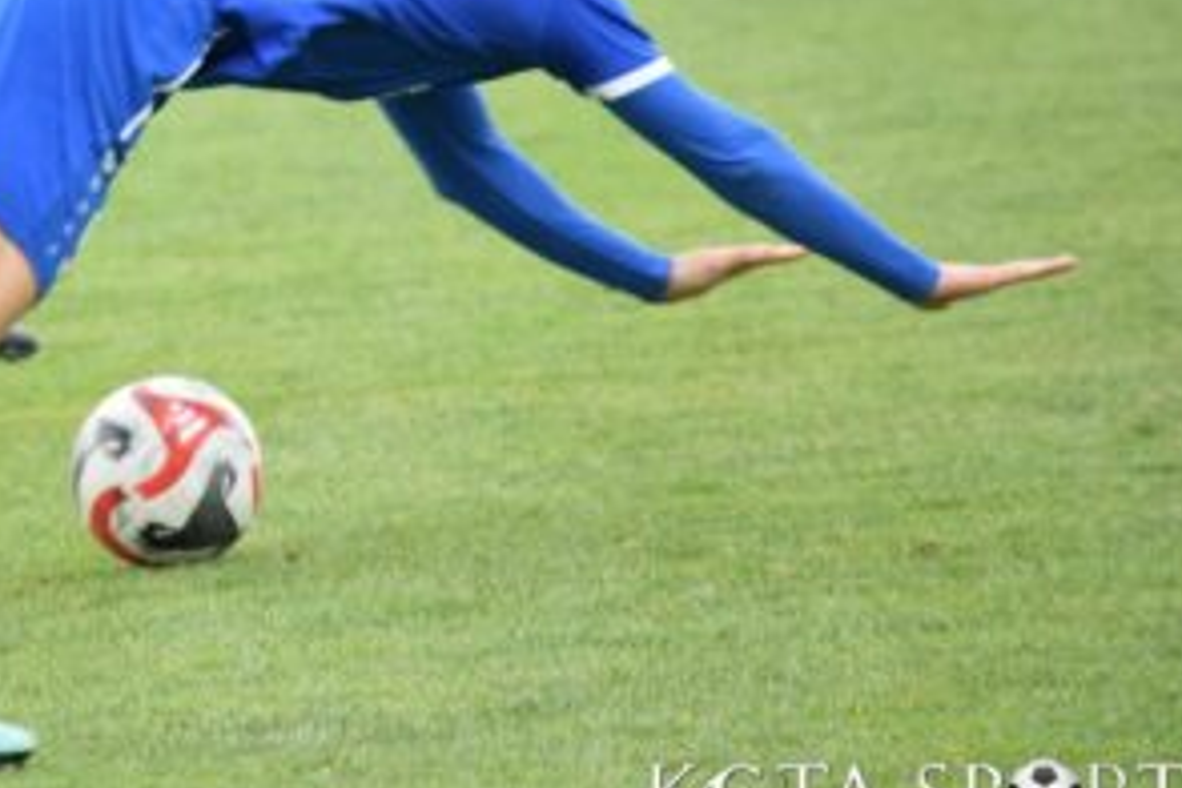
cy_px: 8
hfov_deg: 2.9
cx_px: -60
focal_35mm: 707
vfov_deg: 1.9
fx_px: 23211
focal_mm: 220
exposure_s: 1/800
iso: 1600
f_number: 5.3
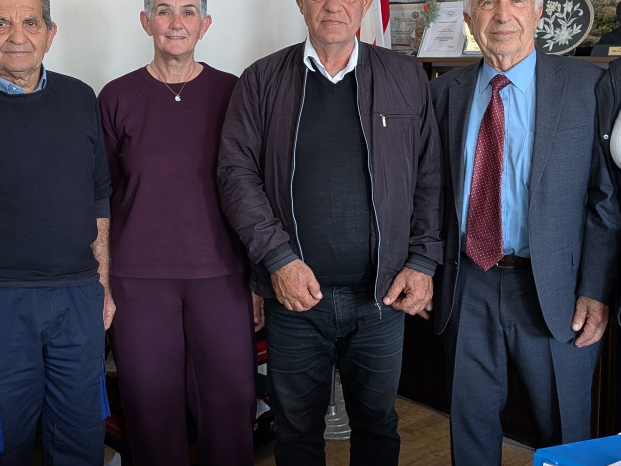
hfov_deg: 41.1
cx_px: 250
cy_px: 135
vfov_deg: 31.1
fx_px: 825
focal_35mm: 46
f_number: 1.7
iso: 86
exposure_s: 1/33.3
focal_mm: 4.53
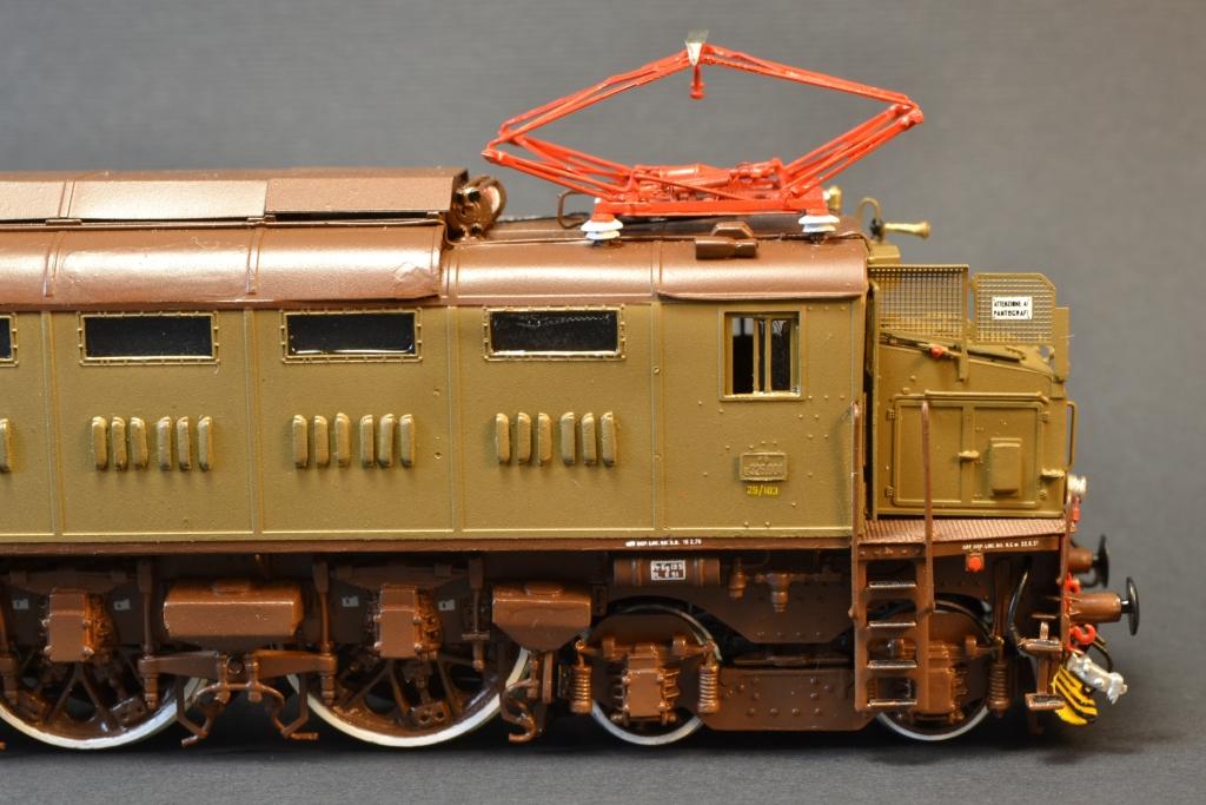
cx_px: 603
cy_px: 402
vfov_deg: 16.6
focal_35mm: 82
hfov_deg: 24.6
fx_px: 2764
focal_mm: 55
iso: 400
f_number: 16
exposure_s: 1/13
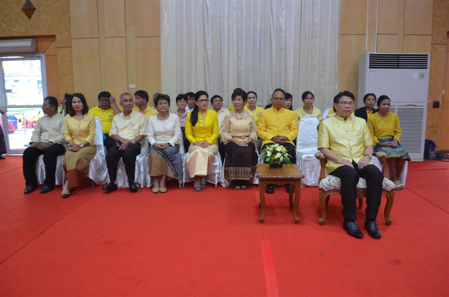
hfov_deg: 62.0
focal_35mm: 30
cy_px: 148
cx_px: 224
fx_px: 373
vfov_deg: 43.4
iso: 800
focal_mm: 20
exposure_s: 1/30
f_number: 3.8
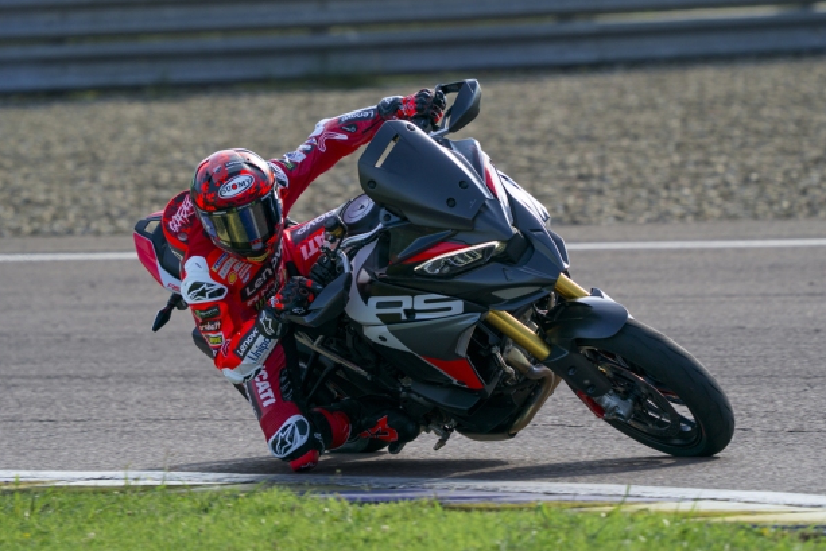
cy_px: 255
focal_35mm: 510
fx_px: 11704
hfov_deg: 4.0
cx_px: 433
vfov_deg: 2.7
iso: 400
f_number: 6.3
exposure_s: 1/800
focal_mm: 391
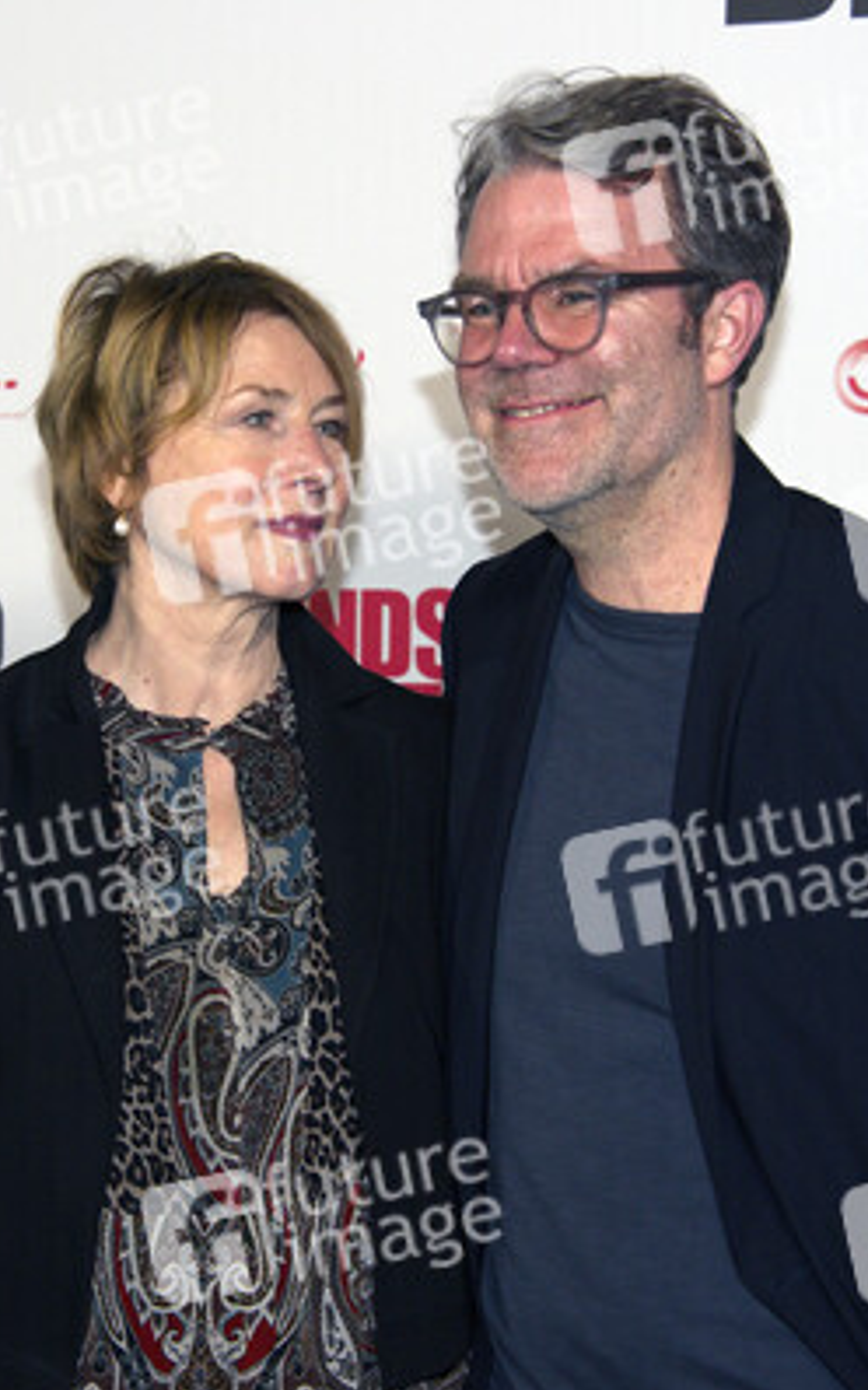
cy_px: 697
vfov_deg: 25.8
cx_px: 424
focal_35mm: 80
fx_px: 3029
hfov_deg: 16.3
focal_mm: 78
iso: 1600
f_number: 6.3
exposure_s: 1/125
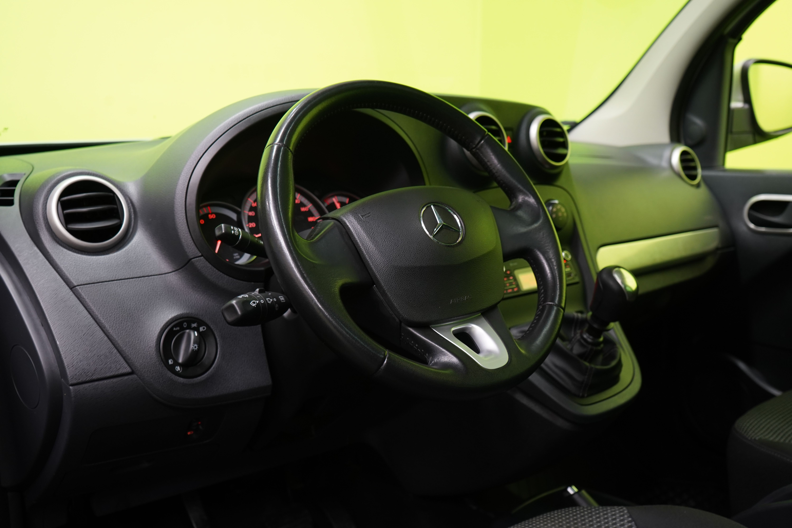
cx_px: 396
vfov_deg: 38.9
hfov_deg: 55.8
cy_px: 264
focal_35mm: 34
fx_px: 748
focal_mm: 34
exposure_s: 1/20
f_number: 5.6
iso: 1250
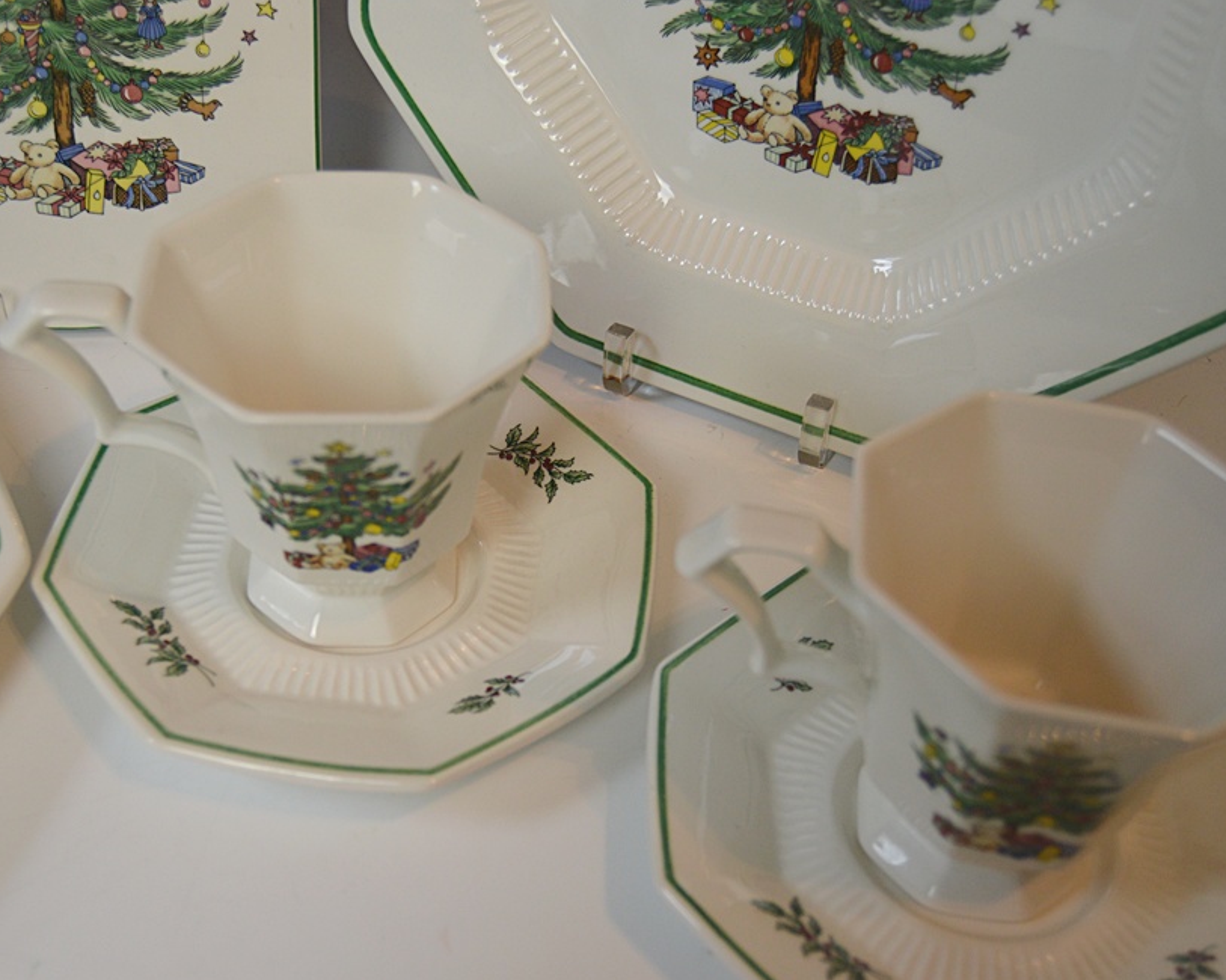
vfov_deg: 33.4
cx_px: 537
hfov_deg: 41.1
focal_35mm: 45
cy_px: 498
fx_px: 1632
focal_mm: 26
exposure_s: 1/60
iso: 500
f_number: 4
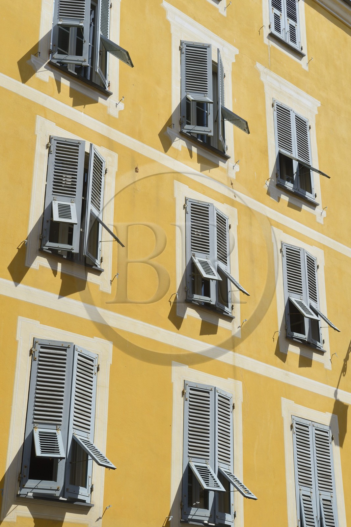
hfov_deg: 26.0
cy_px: 264
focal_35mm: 52
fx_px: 761
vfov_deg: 38.2
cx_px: 176
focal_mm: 52
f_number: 14
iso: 200
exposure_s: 1/200
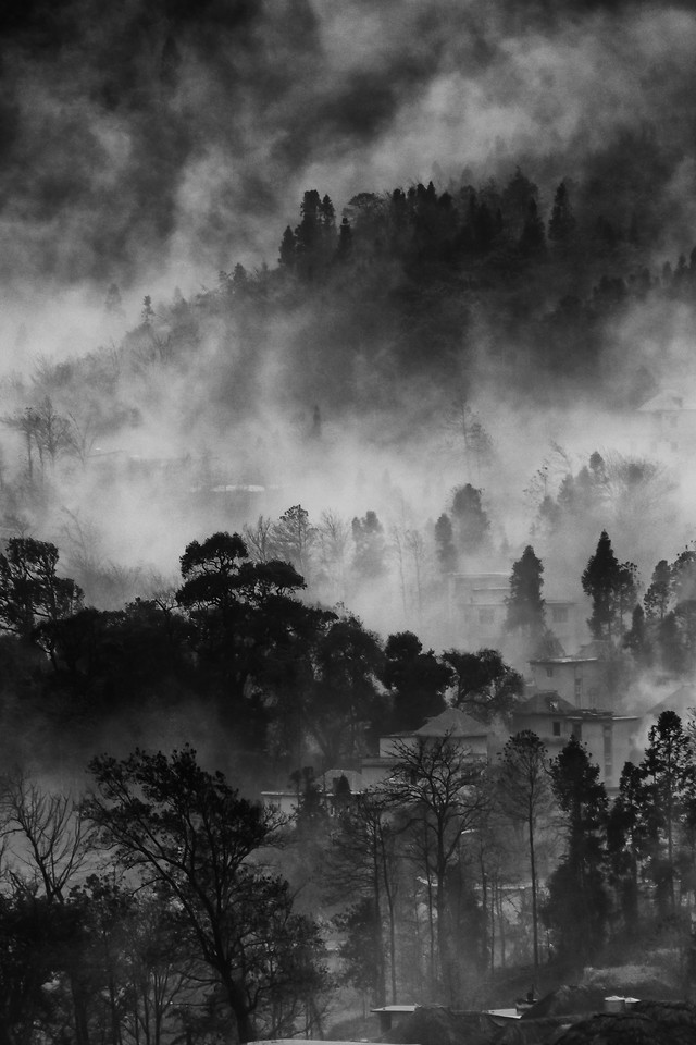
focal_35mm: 300
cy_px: 522
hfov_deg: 4.6
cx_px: 348
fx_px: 8699
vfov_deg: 6.9
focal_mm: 200
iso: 200
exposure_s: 1/100
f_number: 8
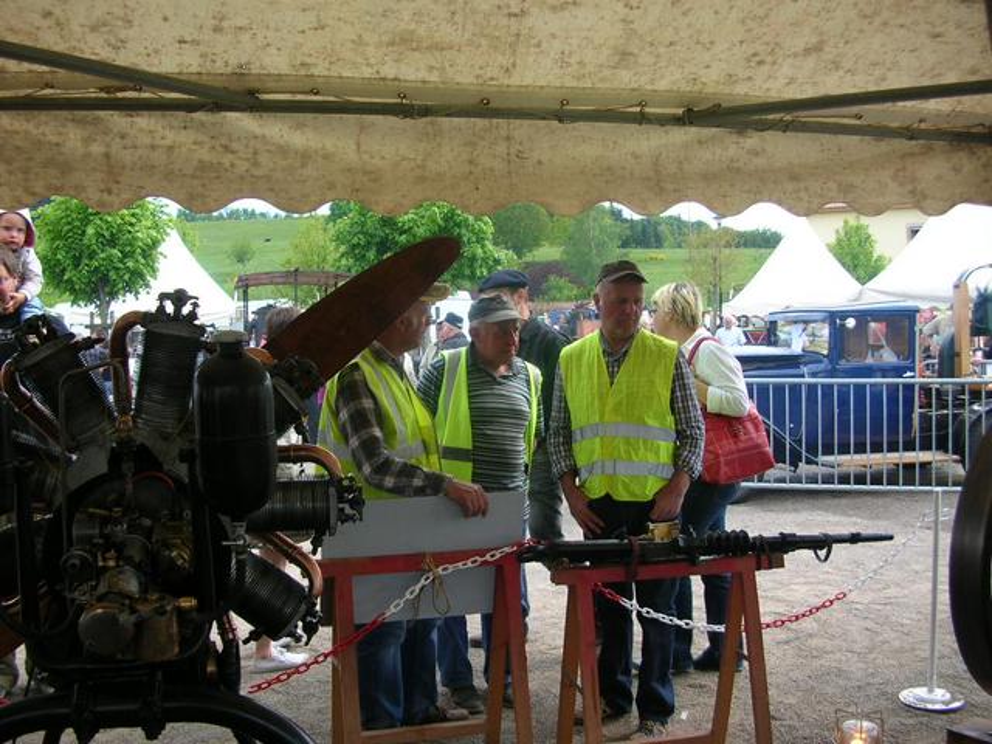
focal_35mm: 35
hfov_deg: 52.6
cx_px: 496
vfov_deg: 40.7
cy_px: 372
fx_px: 1003
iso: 50
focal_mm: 5.8
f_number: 2.8
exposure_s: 1/180
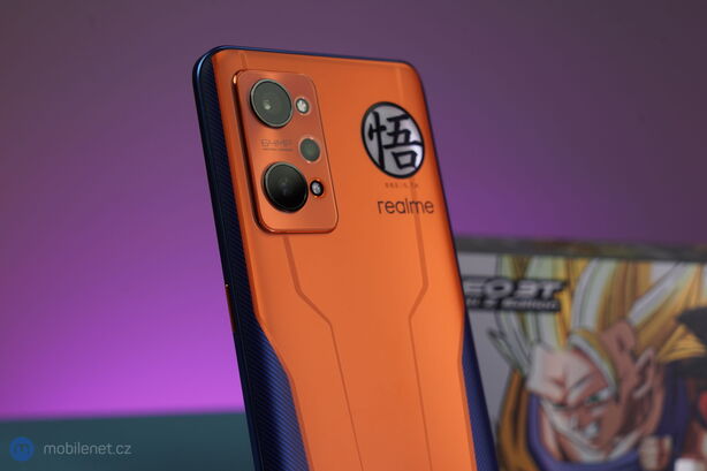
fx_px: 1355
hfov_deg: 29.3
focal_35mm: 69
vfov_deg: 19.7
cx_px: 354
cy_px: 236
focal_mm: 69
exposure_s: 1/160
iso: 640
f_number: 8
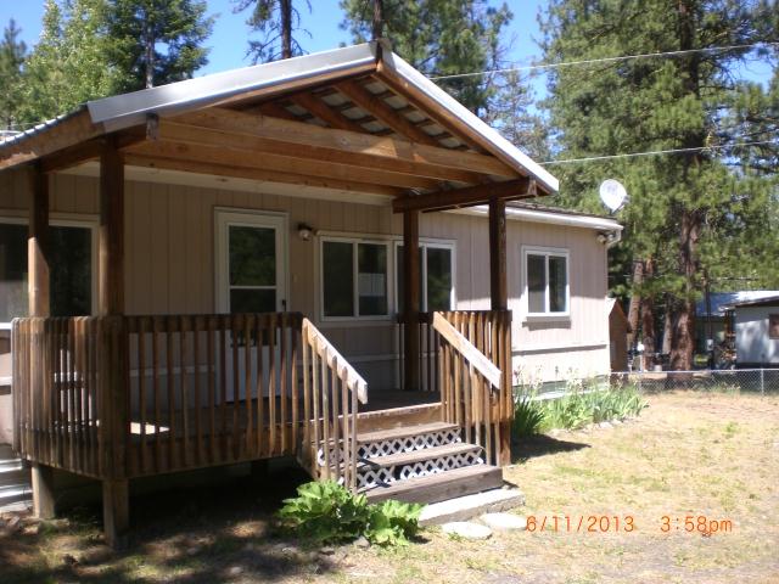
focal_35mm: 38
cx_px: 390
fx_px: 855
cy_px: 292
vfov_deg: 37.7
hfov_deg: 49.0
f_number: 3.1
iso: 50
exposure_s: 1/320
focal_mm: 6.3
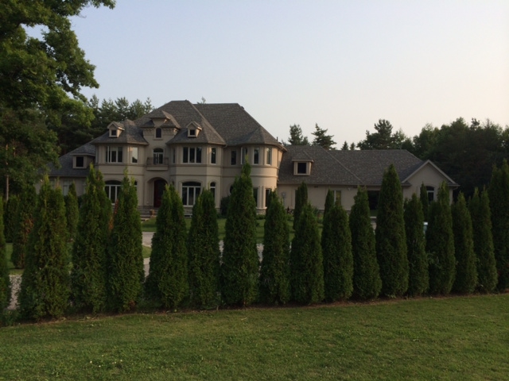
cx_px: 254
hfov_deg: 60.0
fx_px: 441
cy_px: 190
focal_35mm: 30
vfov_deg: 46.8
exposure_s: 1/1866
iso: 32
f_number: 2.2
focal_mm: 4.12
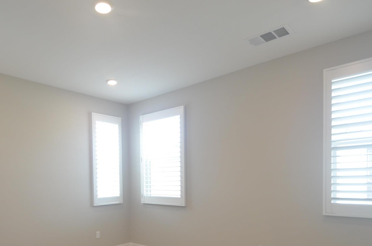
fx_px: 258
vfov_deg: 49.2
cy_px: 182
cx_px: 137
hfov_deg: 70.4
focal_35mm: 25
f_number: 4.5
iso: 400
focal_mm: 10
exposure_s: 1/80
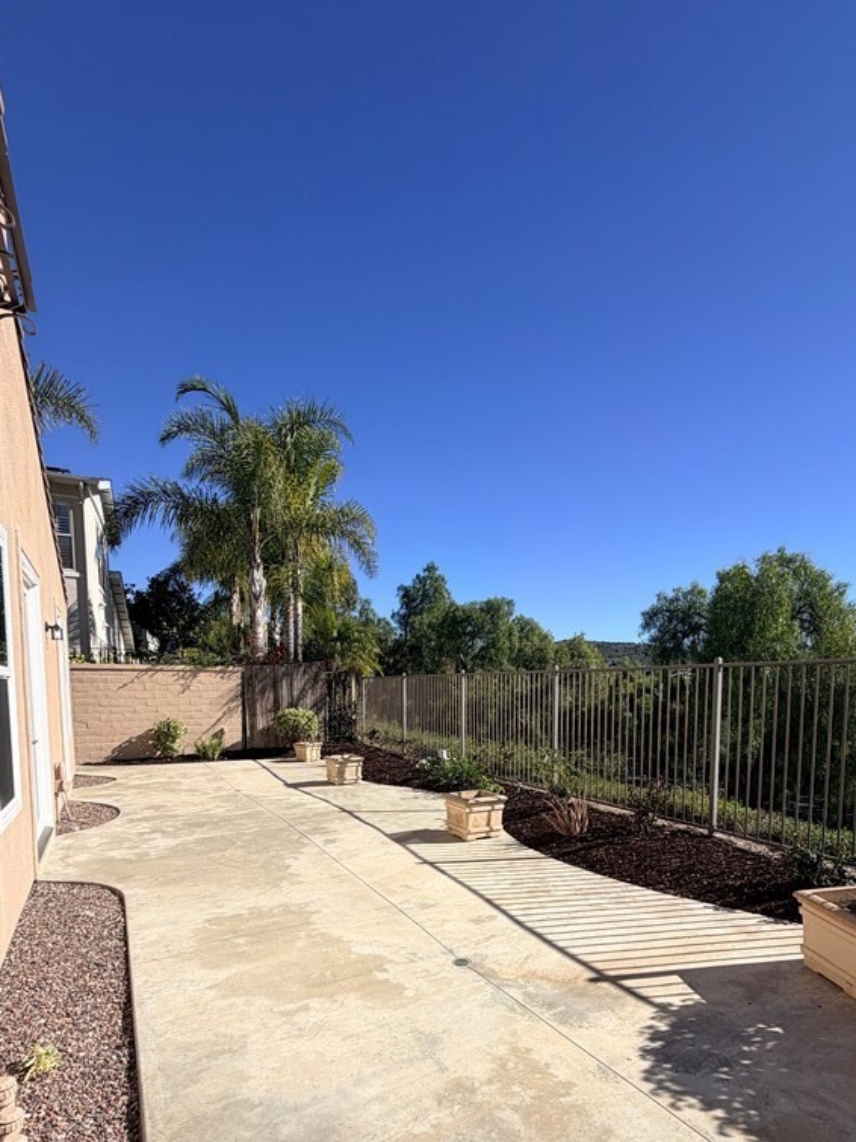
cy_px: 744
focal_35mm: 19
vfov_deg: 82.3
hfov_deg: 68.4
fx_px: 627
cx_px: 485
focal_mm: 2.22
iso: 20
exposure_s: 1/1125
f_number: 2.2
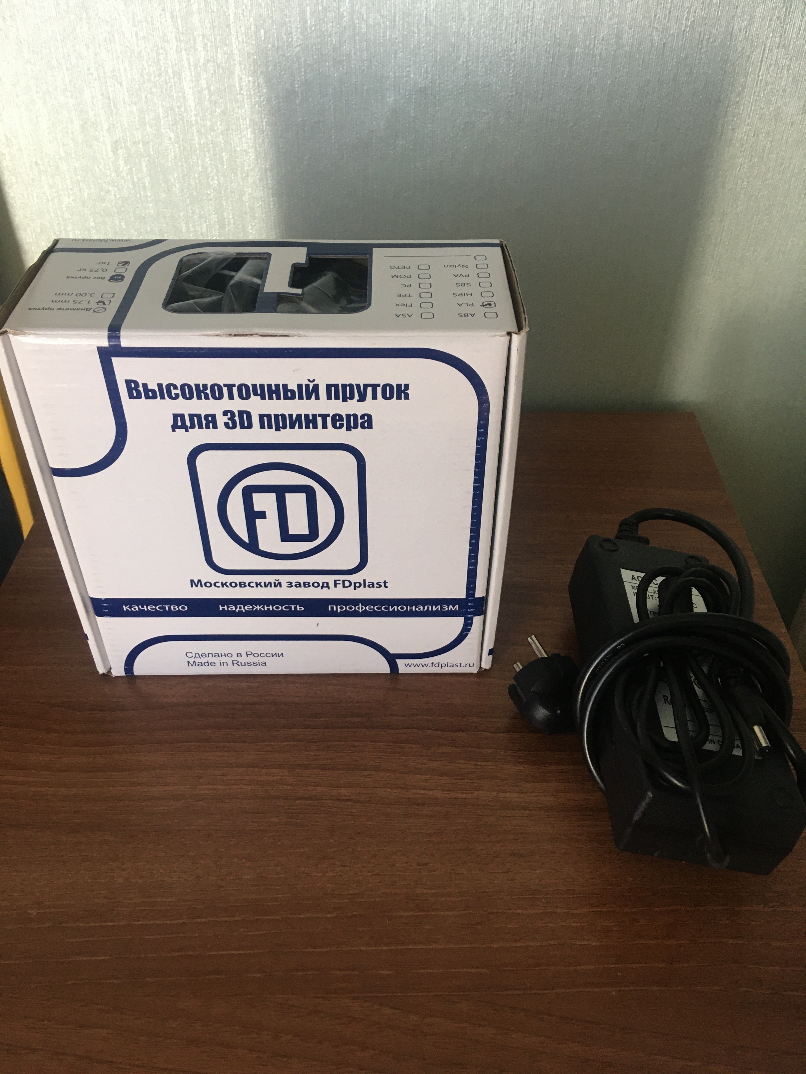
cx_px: 403
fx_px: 900
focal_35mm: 29
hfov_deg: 48.2
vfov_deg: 61.7
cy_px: 537
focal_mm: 4.15
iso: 125
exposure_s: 1/33
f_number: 2.2
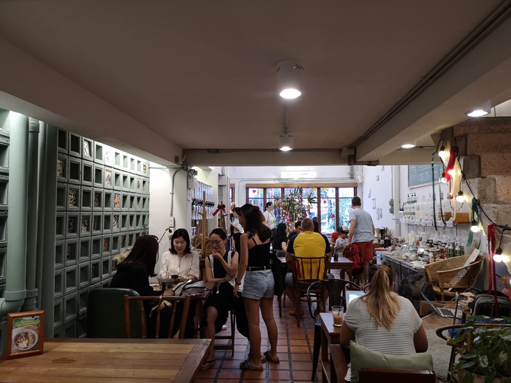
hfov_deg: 65.3
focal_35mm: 27
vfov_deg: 51.4
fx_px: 399
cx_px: 256
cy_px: 192
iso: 250
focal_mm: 3.95
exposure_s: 1/33.3
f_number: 1.8
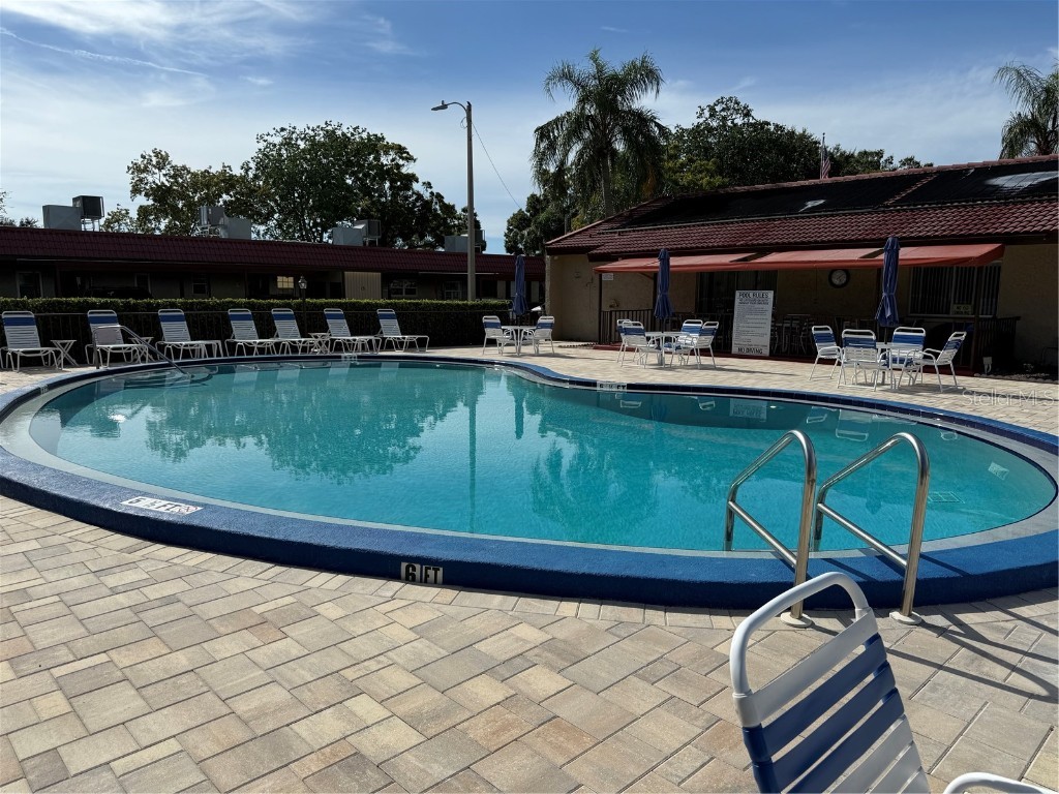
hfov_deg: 71.6
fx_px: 734
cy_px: 397
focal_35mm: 24
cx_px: 530
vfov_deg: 56.8
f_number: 1.78
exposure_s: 1/9091
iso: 80
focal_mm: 6.76
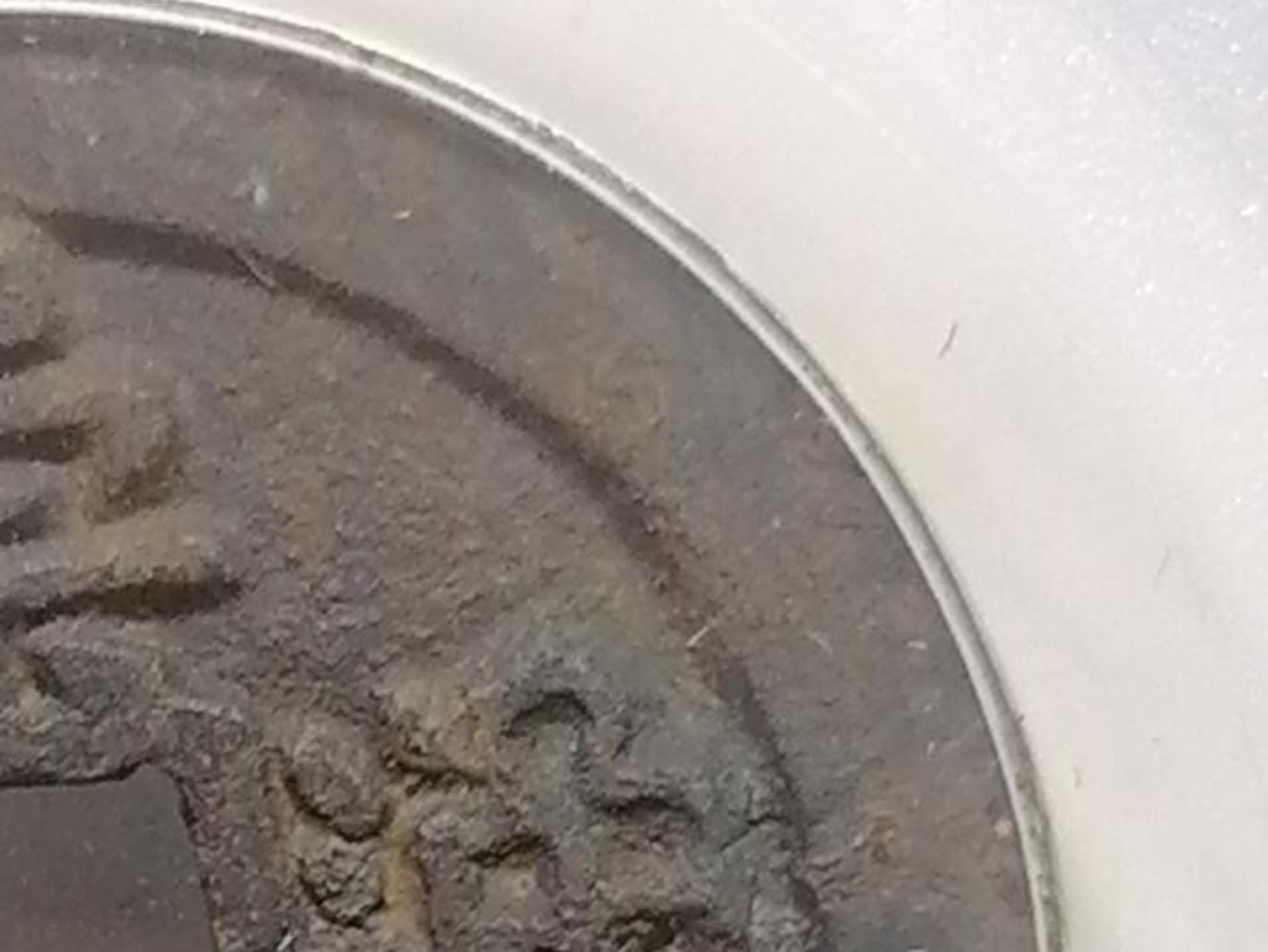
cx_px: 134
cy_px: 1288
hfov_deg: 8.8
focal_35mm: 223
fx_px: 8171
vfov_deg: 6.6
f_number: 1.8
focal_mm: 5.3
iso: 80
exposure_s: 1/50
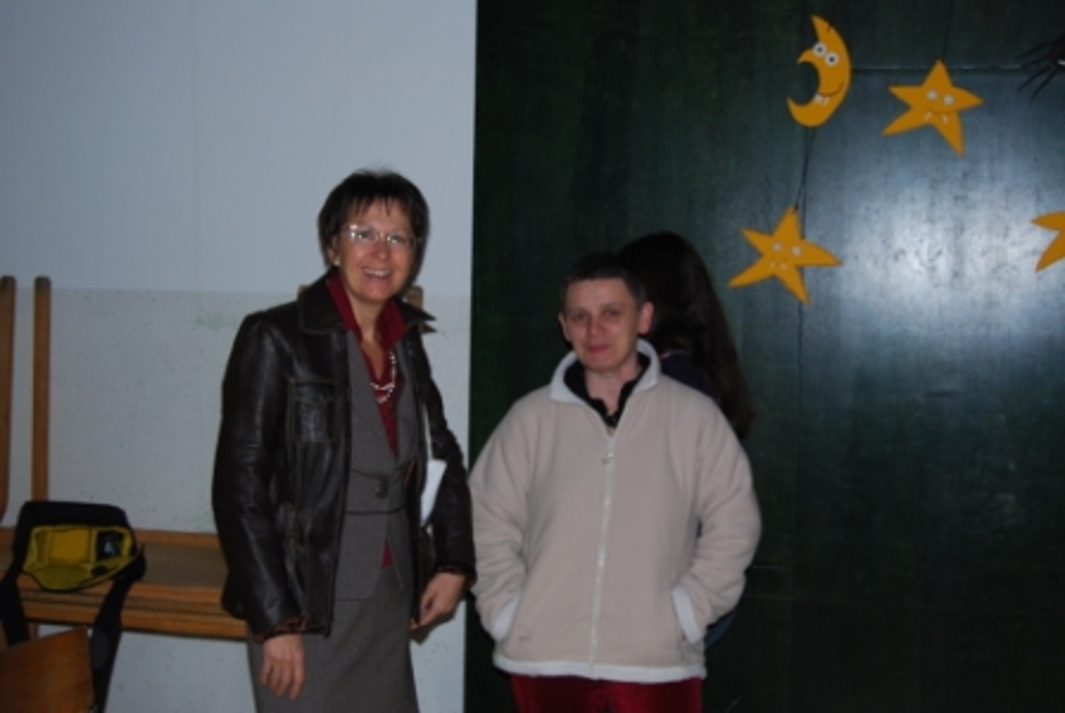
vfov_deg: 23.9
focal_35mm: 57
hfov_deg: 35.0
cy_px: 356
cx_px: 532
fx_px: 1688
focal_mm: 38
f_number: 4.8
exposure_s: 1/60
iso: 200
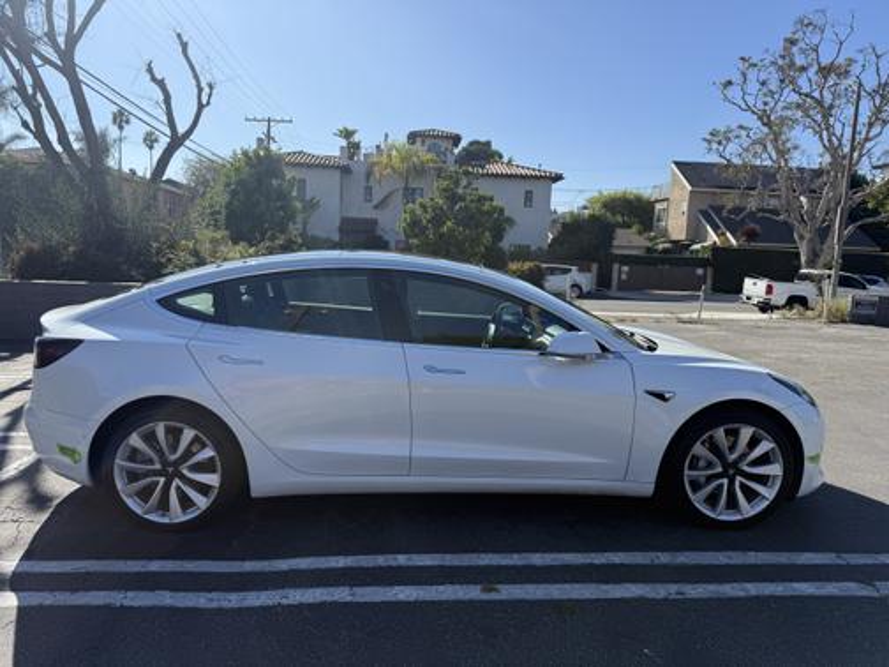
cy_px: 334
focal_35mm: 24
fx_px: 616
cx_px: 444
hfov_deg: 71.6
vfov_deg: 56.8
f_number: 1.78
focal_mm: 6.76
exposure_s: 1/4975
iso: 100
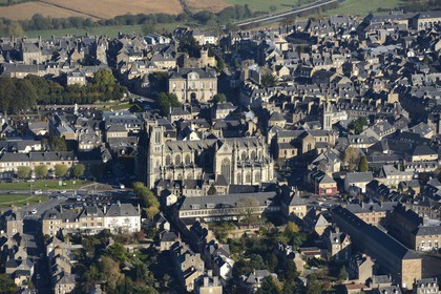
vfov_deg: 6.9
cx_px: 220
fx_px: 2450
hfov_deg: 10.3
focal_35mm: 200
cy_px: 147
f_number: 8
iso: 400
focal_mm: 200
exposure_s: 1/1000
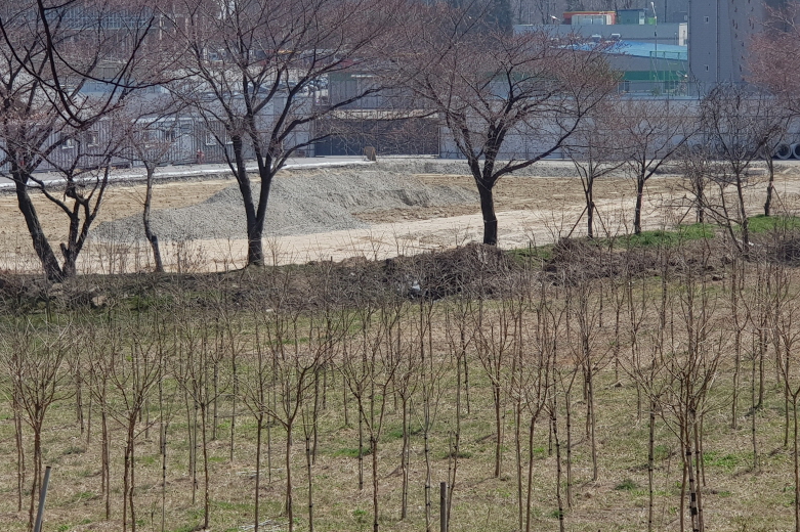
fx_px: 1222
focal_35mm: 55
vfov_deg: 24.6
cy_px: 254
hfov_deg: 36.3
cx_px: 403
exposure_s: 1/786
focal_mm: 6
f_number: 2.4
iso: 25
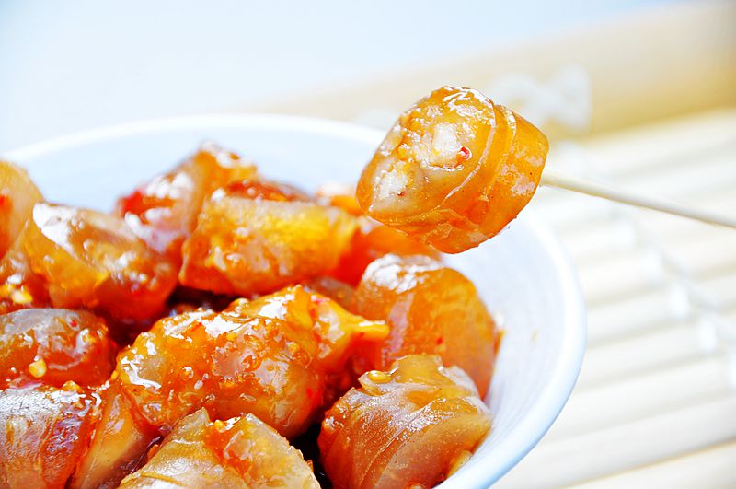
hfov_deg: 13.1
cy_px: 244
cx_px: 368
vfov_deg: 8.7
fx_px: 3215
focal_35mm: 158
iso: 200
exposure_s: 1/80
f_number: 5.6
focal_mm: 105
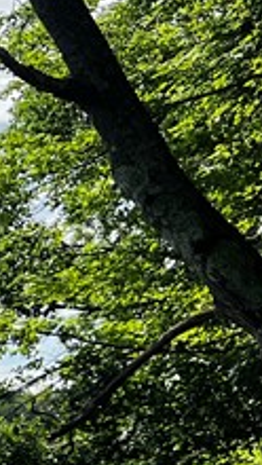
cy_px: 535
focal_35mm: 132
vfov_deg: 15.7
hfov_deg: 7.6
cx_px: -619
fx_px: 1628
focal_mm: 5.7
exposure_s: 1/2695
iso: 50
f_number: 1.5
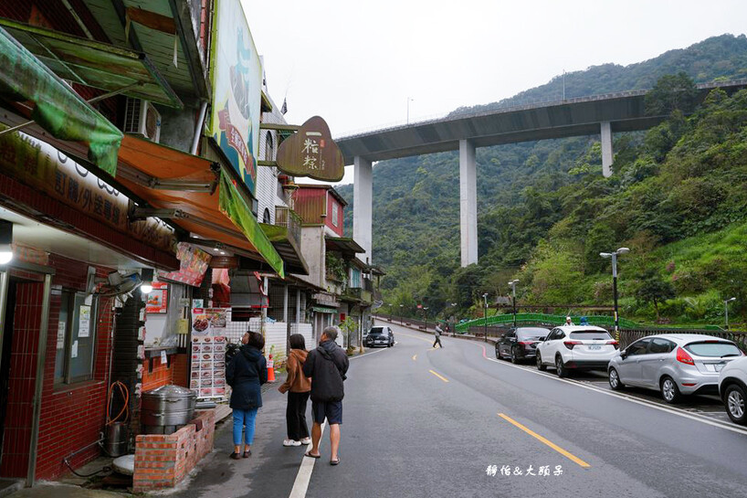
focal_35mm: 27
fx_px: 560
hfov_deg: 67.4
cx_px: 366
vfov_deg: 47.9
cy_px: 251
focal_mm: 26
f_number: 4.5
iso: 320
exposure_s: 1/80
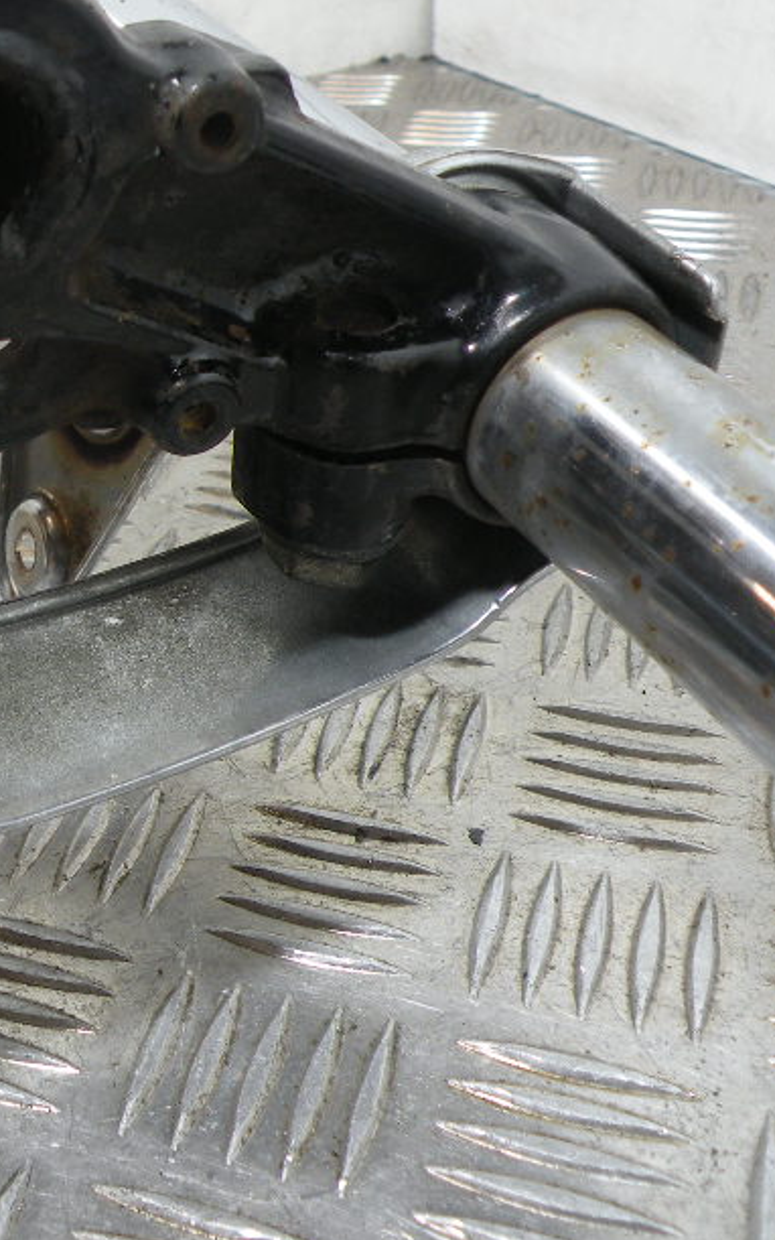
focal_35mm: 48
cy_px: 487
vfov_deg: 41.6
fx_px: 1622
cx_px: -105
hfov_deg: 24.8
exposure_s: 1/60
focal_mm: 4.7
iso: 106
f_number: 2.8
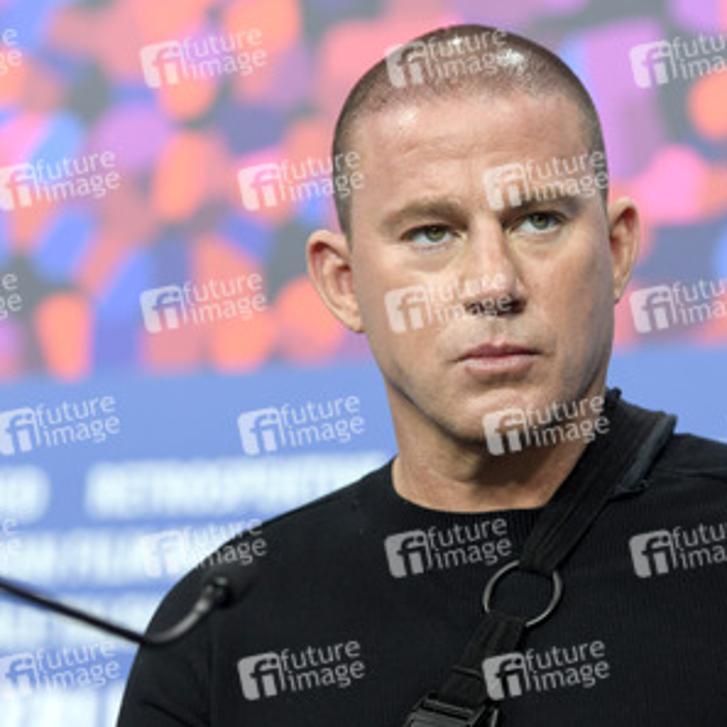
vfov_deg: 10.9
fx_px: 3826
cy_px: 365
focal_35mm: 161
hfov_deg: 10.8
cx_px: 481
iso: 1000
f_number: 4
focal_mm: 125
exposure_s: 1/250
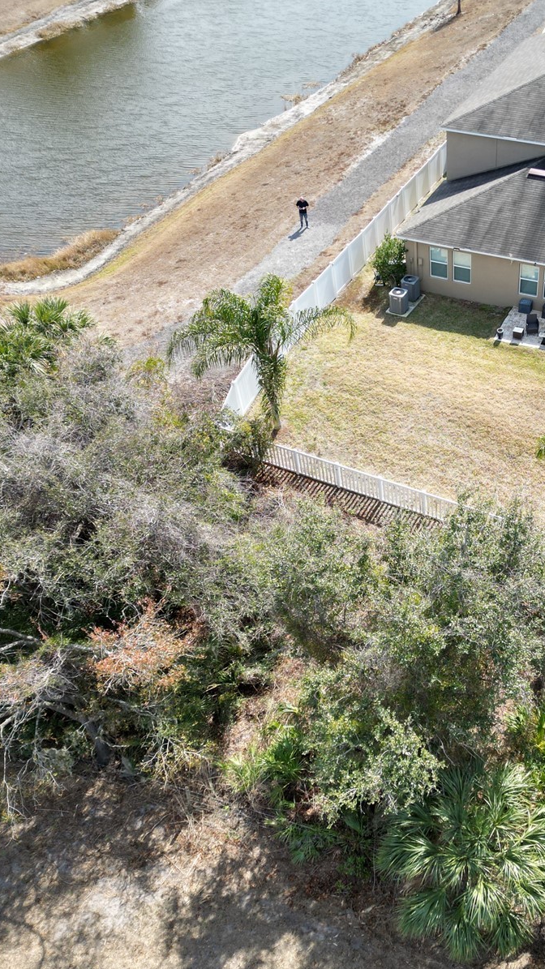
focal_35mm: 35
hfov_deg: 32.5
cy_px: 485
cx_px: 462
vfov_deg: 56.6
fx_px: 899
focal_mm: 6.72
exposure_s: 1/1250
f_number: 1.7
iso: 120
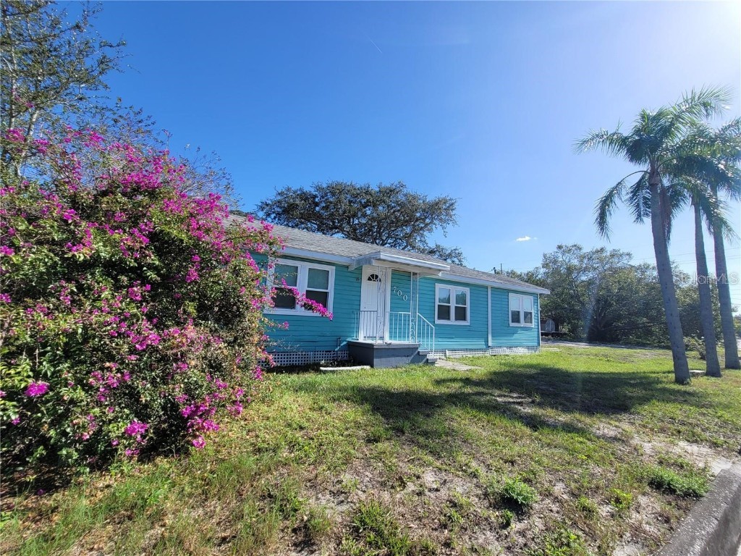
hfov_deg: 106.2
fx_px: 278
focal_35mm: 13
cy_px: 278
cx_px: 370
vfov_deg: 89.9
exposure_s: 1/1580
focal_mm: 2.2
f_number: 2.2
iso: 64
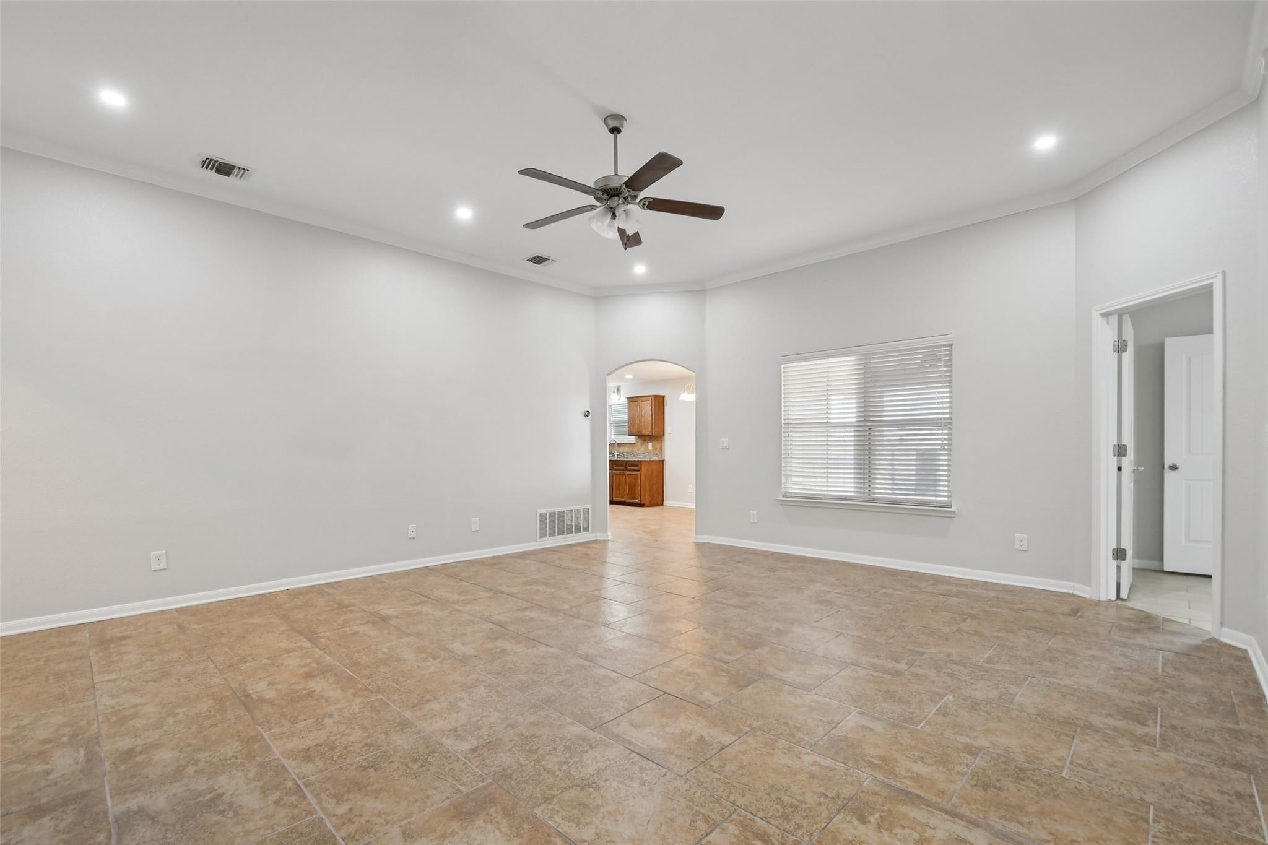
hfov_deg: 100.4
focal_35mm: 15
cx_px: 634
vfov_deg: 77.3
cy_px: 422
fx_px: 528
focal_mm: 10
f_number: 8
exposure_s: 1/15
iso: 400
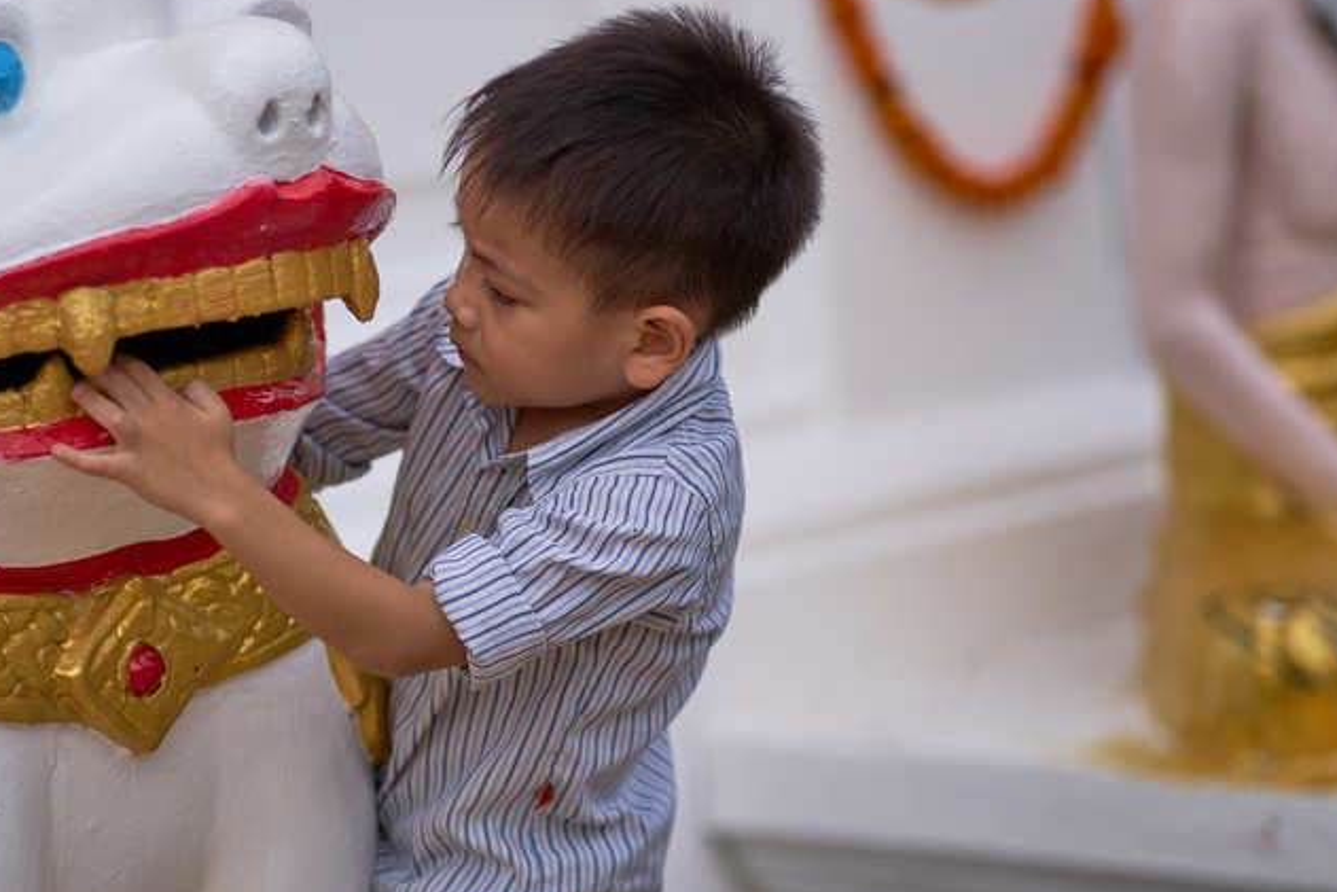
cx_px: 447
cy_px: 421
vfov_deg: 9.9
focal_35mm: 138
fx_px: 5126
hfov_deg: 14.8
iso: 100
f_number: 2
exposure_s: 1/8000
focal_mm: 85
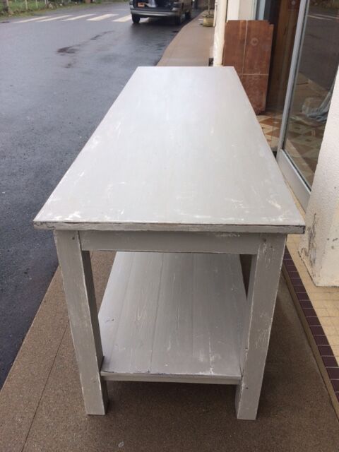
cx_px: 170
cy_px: 226
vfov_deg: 61.7
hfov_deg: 48.2
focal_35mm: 29
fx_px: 379
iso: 32
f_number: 2.2
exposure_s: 1/258
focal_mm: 4.15
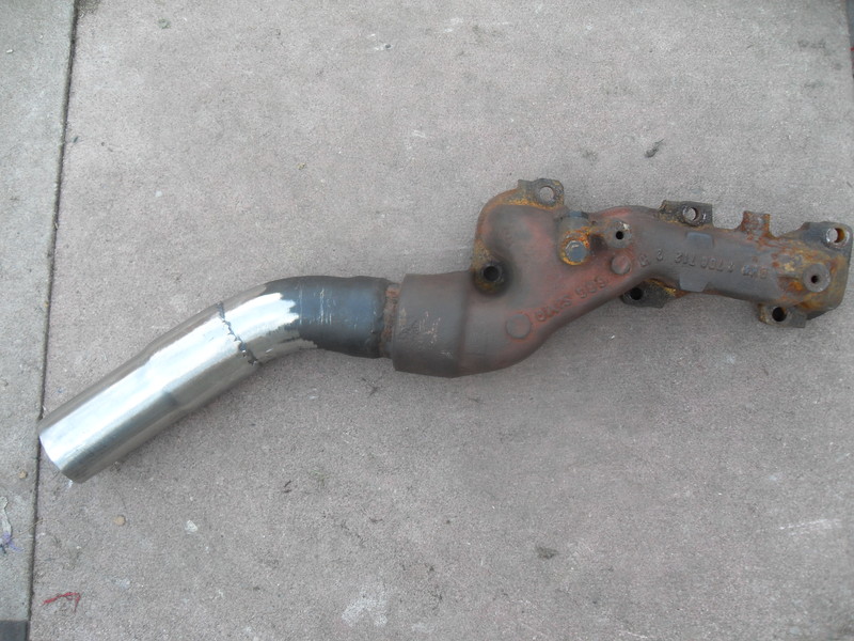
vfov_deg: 41.8
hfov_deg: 54.0
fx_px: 839
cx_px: 427
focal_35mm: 34
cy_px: 320
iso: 80
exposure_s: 1/250
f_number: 2.8
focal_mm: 6.3
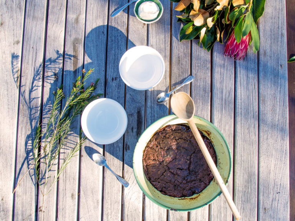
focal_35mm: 38
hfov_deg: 49.0
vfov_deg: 37.7
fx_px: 324
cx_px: 148
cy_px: 110
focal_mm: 19
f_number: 5.6
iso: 200
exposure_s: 1/320
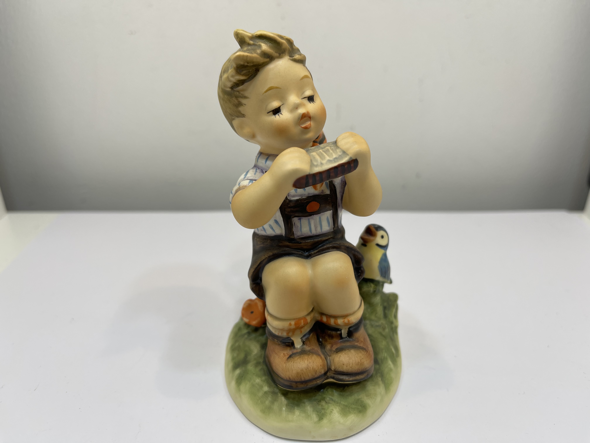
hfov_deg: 69.4
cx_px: 295
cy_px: 222
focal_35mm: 25
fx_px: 426
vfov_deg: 54.9
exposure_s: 1/260
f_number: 1.6
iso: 32
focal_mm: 5.1
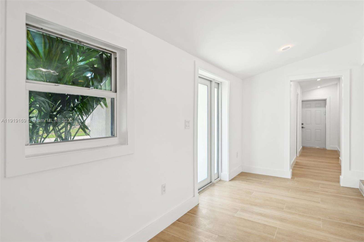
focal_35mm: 19
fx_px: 192
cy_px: 121
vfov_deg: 64.4
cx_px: 182
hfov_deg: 87.0
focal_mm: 19
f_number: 2.8
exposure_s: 1/125
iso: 100
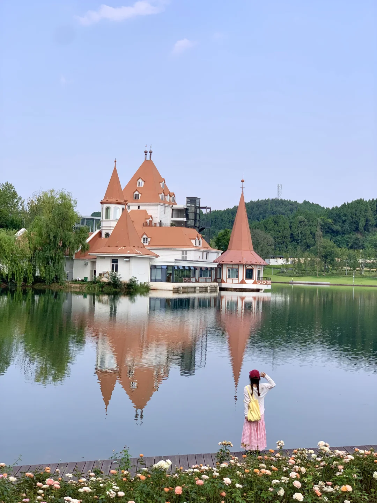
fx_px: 755
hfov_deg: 28.0
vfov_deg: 36.8
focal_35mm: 52
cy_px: 252
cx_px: 188
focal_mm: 6
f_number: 2.4
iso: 16
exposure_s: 1/623
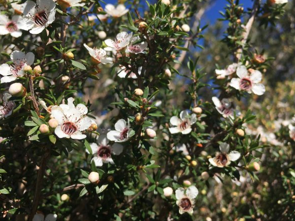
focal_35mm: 30
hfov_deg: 60.0
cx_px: 149
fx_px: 256
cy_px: 112
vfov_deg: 46.8
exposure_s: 1/2198
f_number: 2.2
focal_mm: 4.15
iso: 25
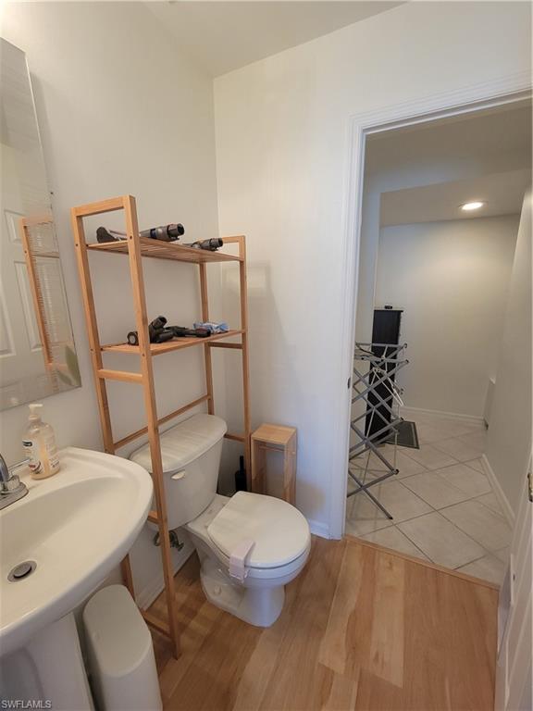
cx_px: 266
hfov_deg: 89.9
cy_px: 356
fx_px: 267
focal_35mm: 13
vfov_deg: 106.2
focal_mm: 2.2
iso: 250
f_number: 2.2
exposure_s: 1/60
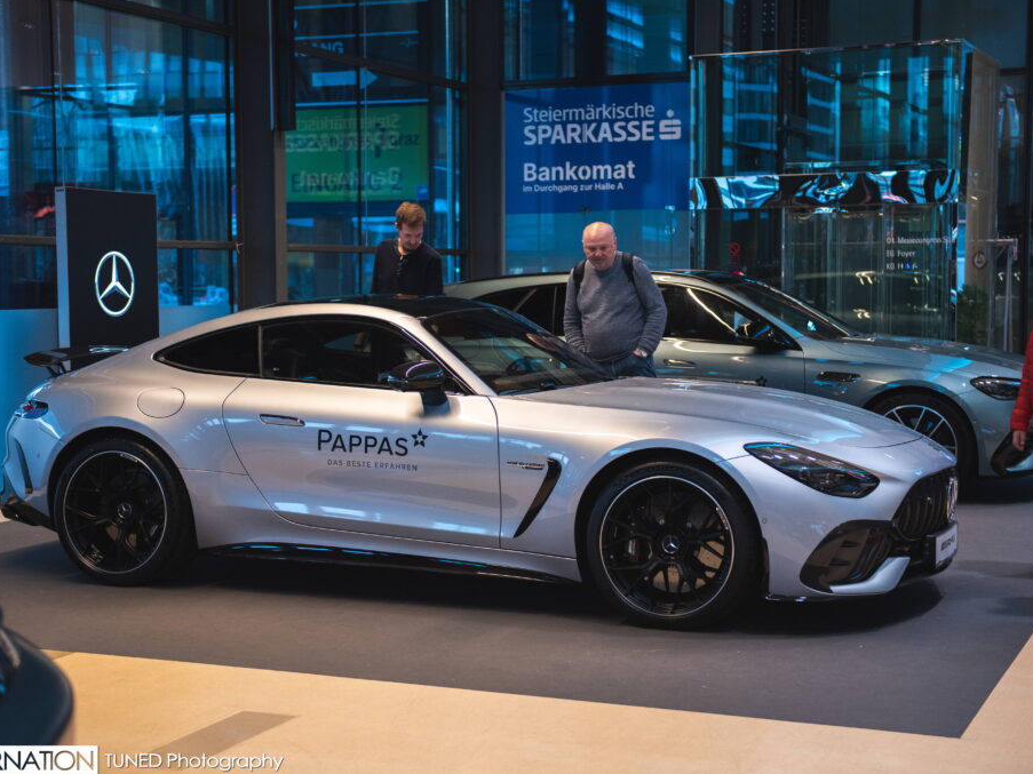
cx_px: 500
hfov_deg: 32.2
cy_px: 384
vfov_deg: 24.4
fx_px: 1790
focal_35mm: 60
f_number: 2.8
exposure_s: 1/250
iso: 1000
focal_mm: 55
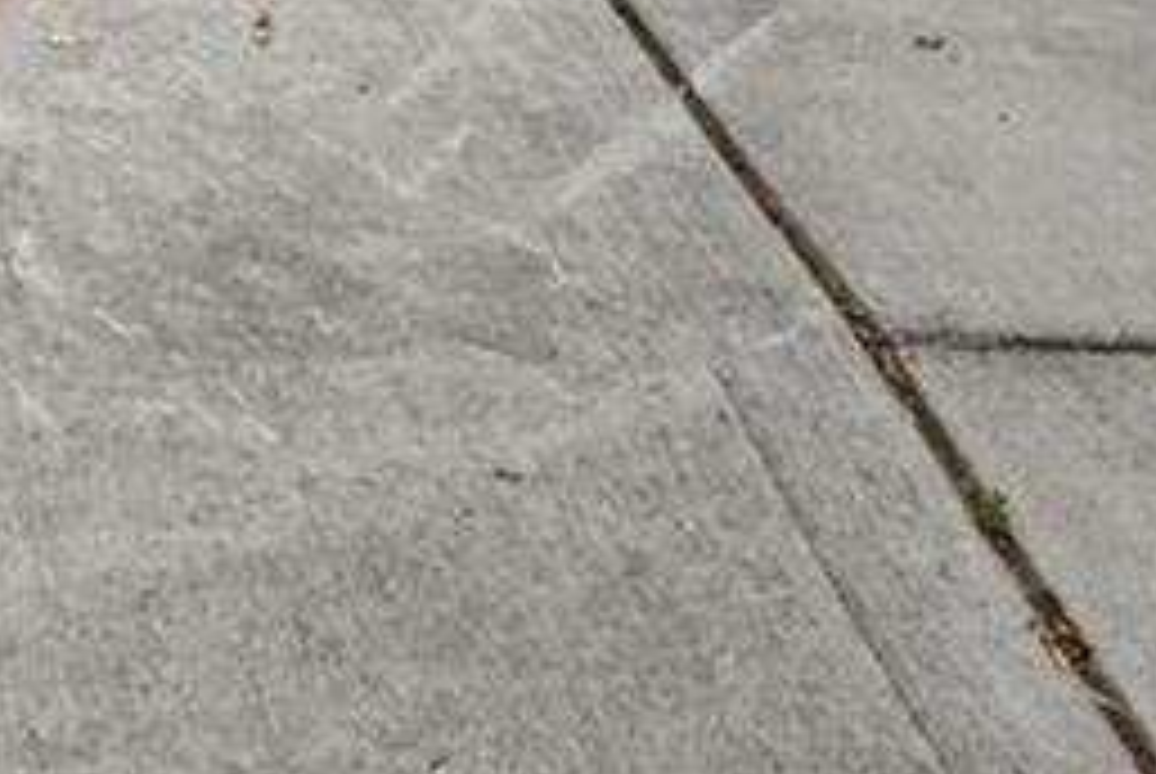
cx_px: -661
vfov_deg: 12.2
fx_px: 2797
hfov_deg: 19.7
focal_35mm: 87
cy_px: -1134
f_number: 11
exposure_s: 1/250
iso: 400
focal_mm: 14
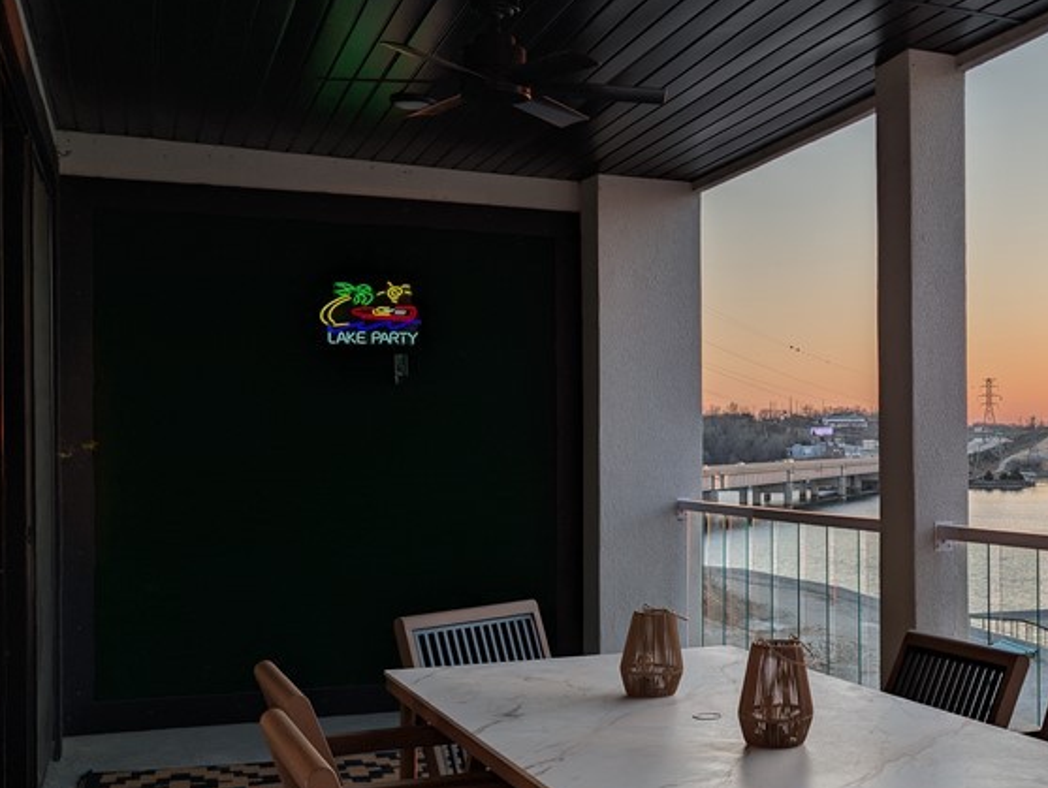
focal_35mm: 44
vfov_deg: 32.9
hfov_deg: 41.4
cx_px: 810
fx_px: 1334
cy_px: 425
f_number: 1.68
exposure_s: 1/312
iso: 19
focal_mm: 6.9
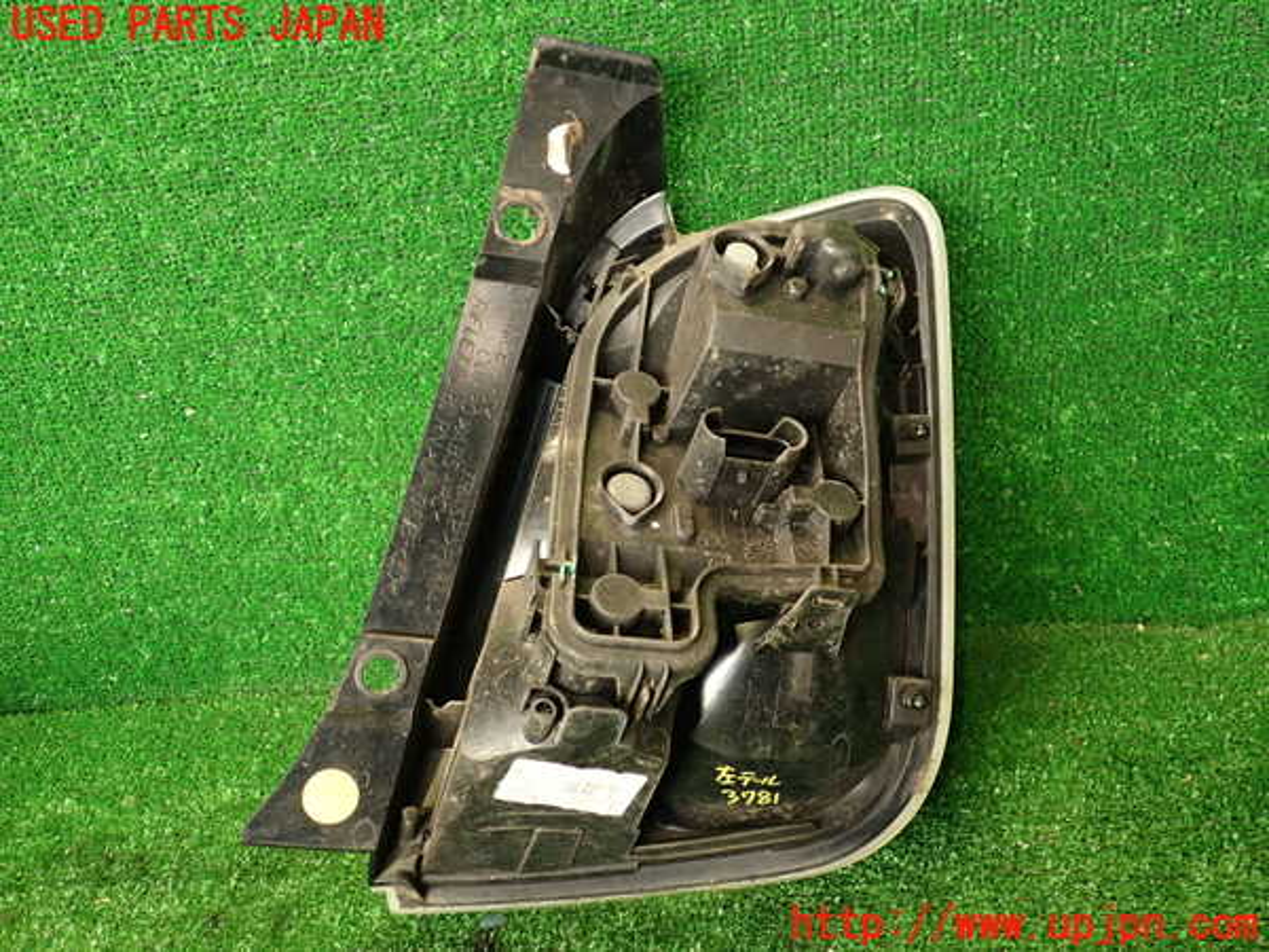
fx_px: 1173
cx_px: 634
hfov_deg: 56.8
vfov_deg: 44.2
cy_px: 476
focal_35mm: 32
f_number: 2.4
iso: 250
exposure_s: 1/30
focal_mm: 5.79
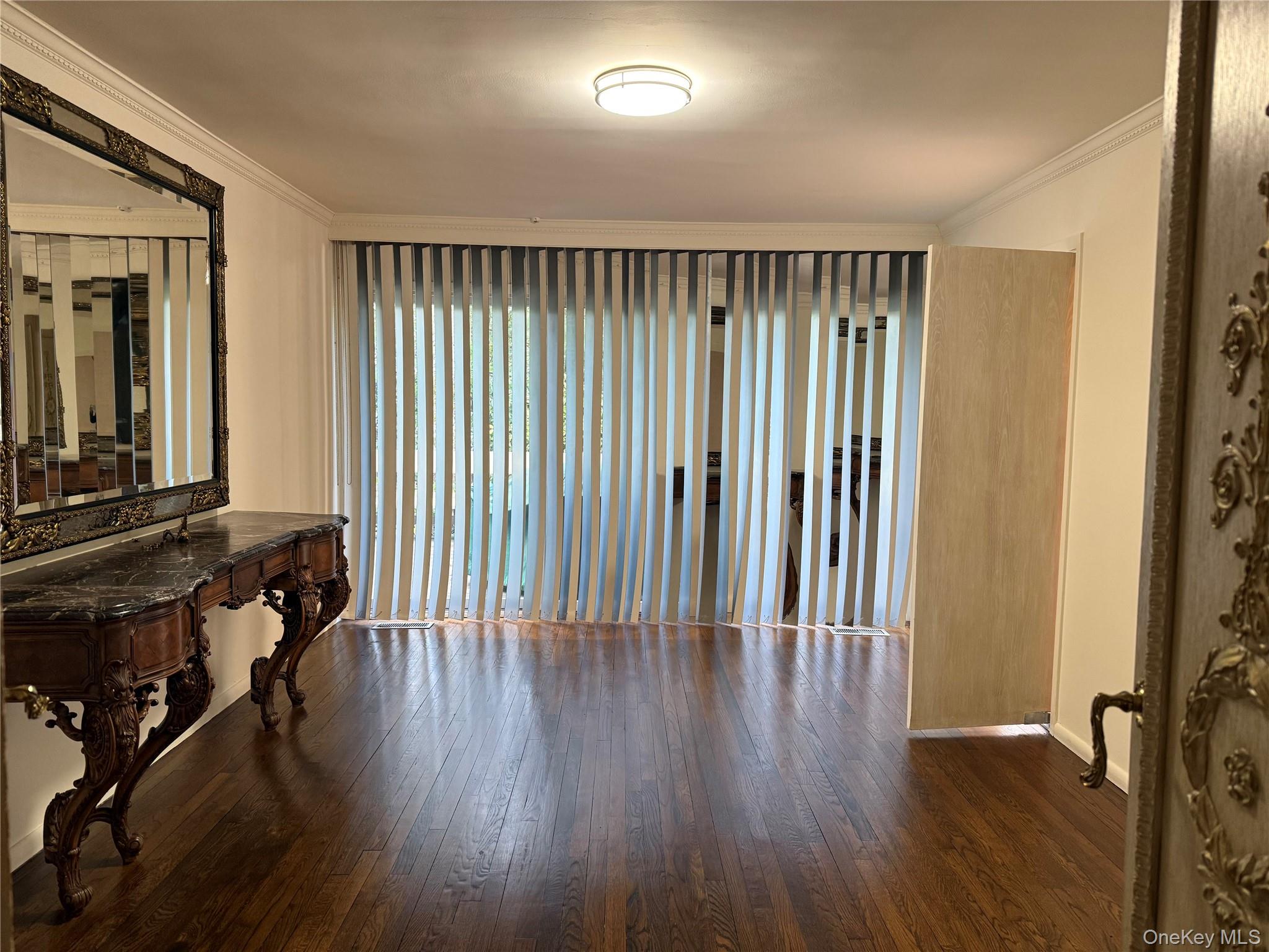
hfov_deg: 71.6
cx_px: 634
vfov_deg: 56.8
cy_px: 476
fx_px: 880
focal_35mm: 24
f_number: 1.78
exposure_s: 1/60
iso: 250
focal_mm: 6.76
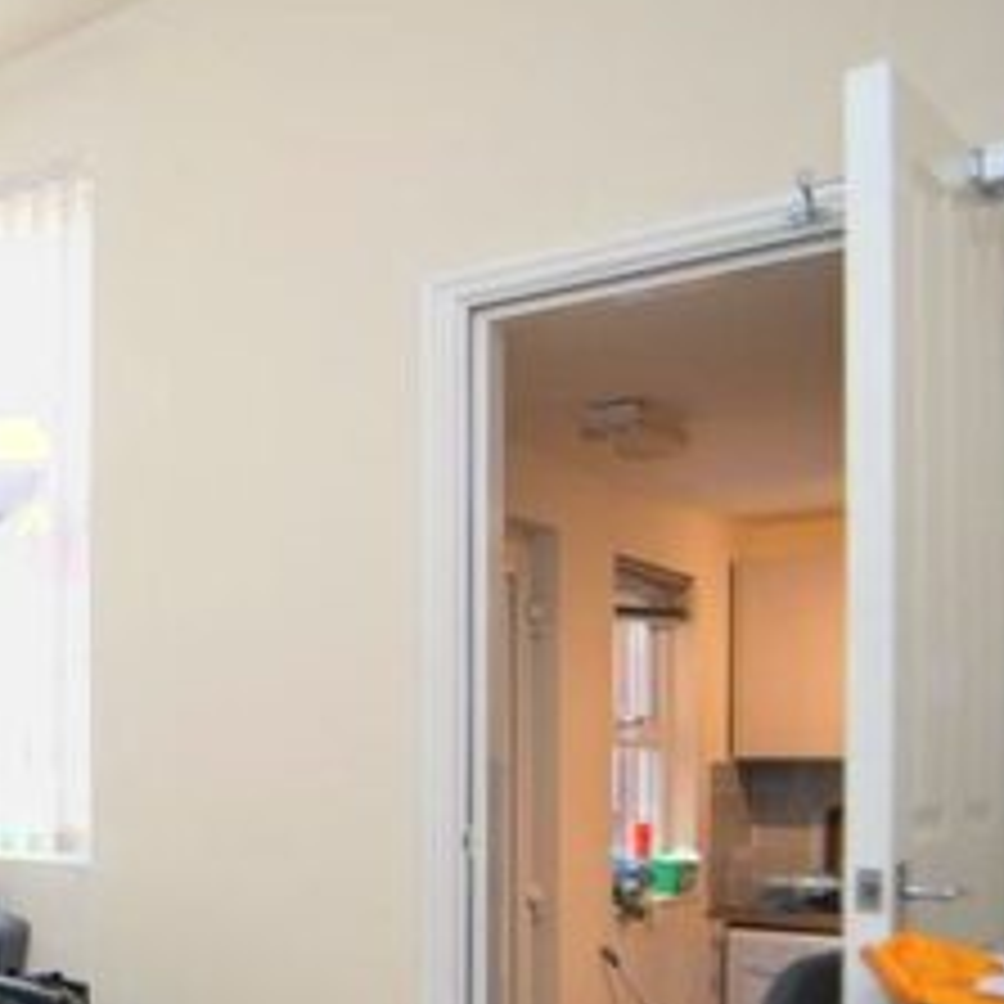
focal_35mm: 40
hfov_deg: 29.1
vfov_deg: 40.2
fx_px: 1313
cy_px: 797
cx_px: -446
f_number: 4
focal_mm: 10
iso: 800
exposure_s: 1/60
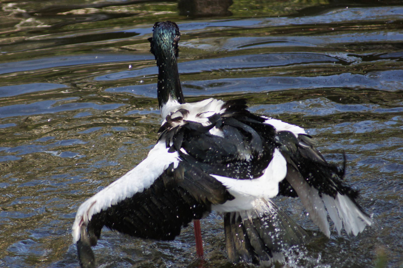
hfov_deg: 4.6
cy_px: 134
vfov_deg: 3.1
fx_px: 5035
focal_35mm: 450
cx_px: 202
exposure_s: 1/500
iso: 640
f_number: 5.6
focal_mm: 300
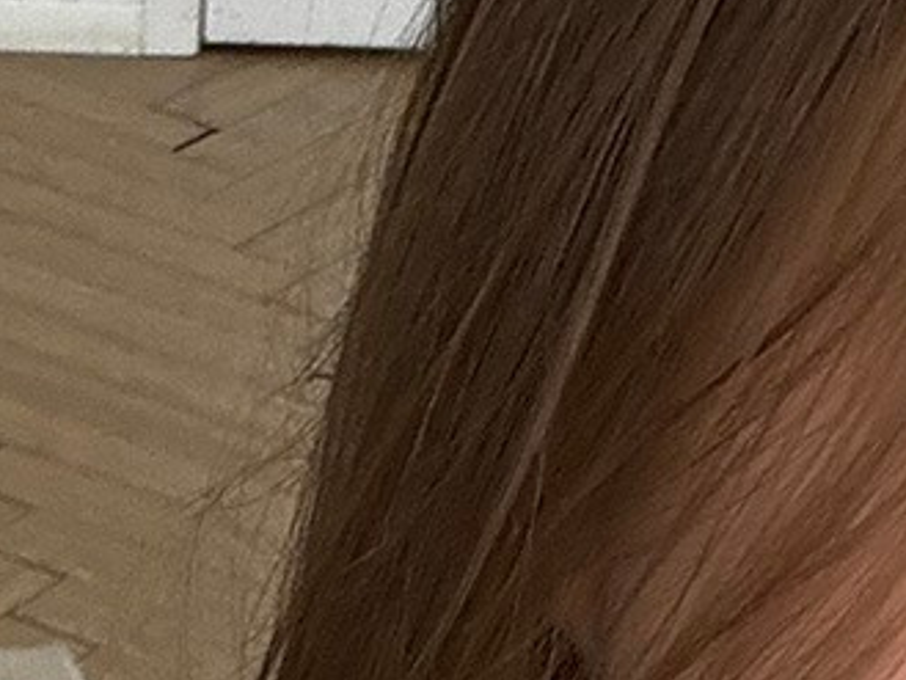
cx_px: 851
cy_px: 1170
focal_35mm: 143
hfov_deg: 13.6
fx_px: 3744
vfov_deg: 9.9
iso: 50
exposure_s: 1/121
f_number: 1.9
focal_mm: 2.69
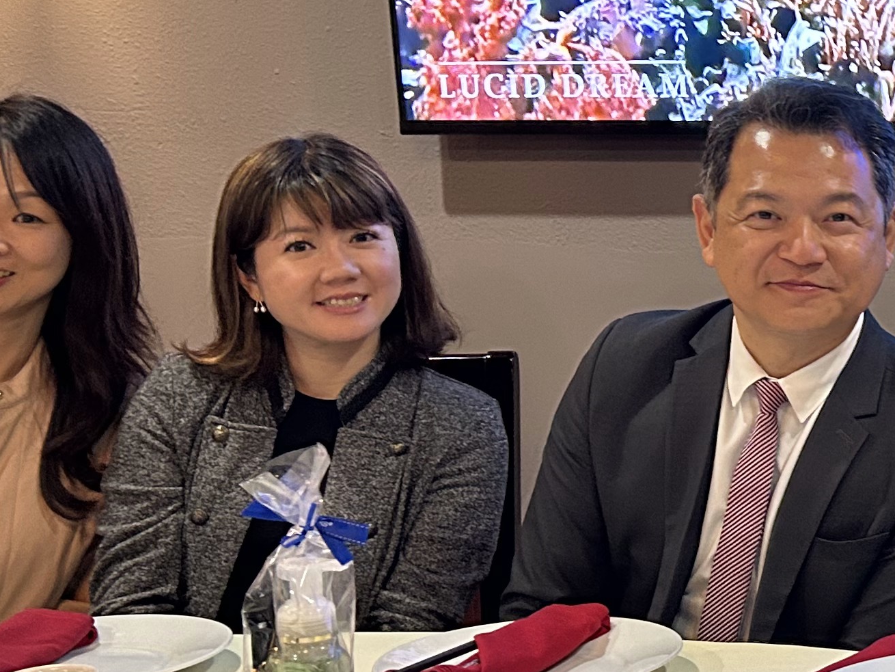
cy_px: 330
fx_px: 2069
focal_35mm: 80
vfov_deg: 18.4
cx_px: 1180
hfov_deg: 21.9
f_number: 1.5
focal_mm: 5.7
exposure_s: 1/60
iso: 400
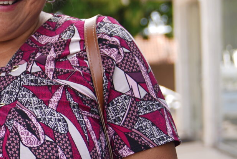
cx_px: -86
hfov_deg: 13.9
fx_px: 929
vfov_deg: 9.7
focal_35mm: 141
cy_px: 167
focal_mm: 34
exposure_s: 1/160
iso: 50
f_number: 2.8
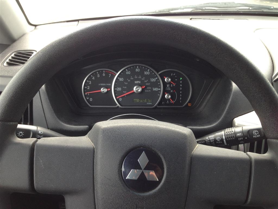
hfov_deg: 55.4
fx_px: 265
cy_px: 104
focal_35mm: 33
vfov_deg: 42.9
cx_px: 139
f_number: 2.4
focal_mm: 4.13
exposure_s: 1/120
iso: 64
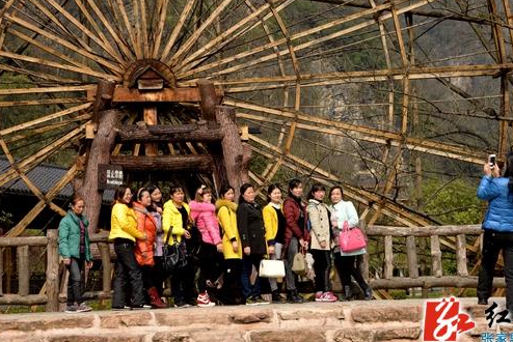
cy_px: 177
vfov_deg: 15.0
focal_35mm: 92
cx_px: 280
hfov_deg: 22.2
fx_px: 1305
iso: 200
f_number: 10
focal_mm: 55
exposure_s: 1/400
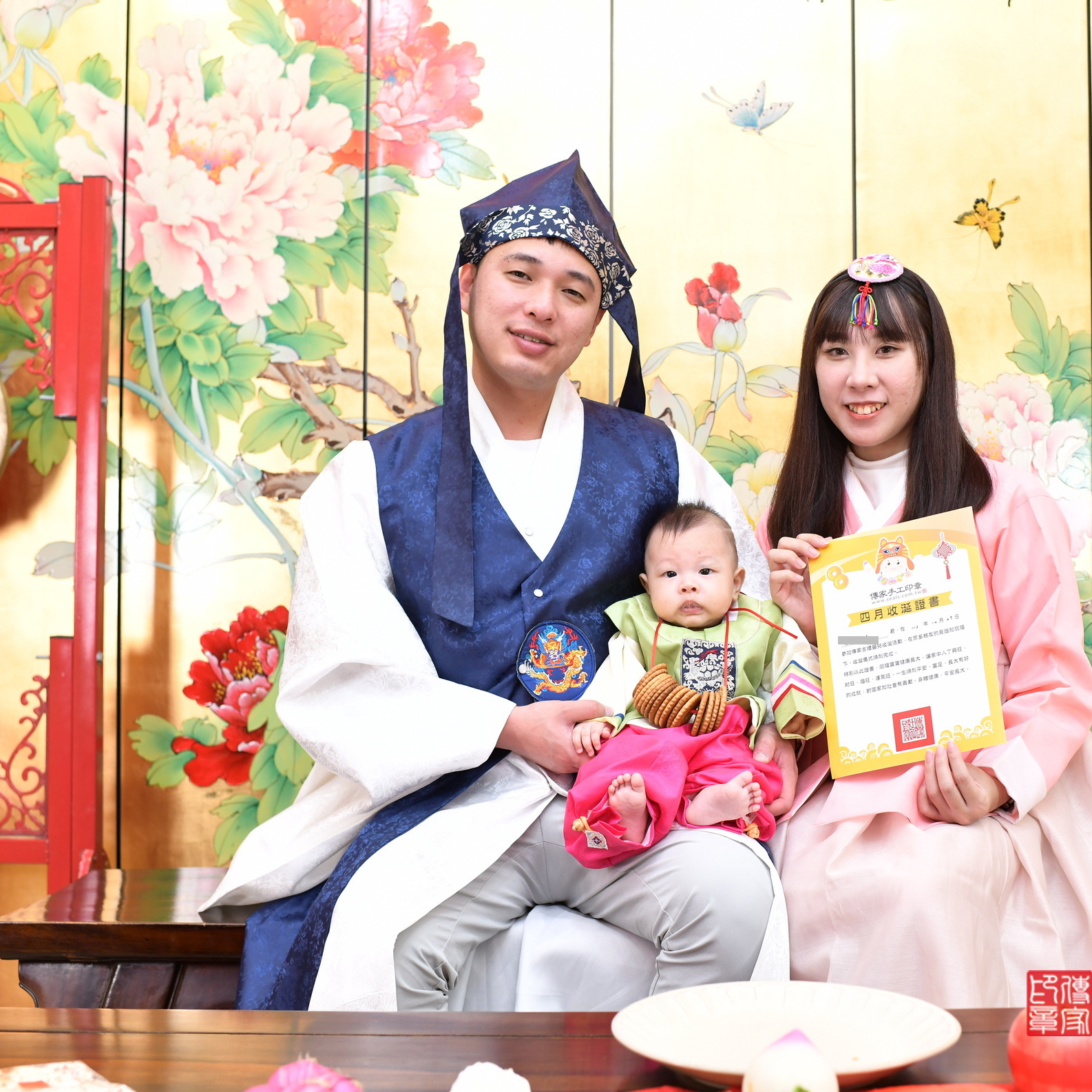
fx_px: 1606
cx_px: 689
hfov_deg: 37.3
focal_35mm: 45
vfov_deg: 37.6
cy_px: 543
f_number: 4.5
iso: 1000
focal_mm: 35
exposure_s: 1/200
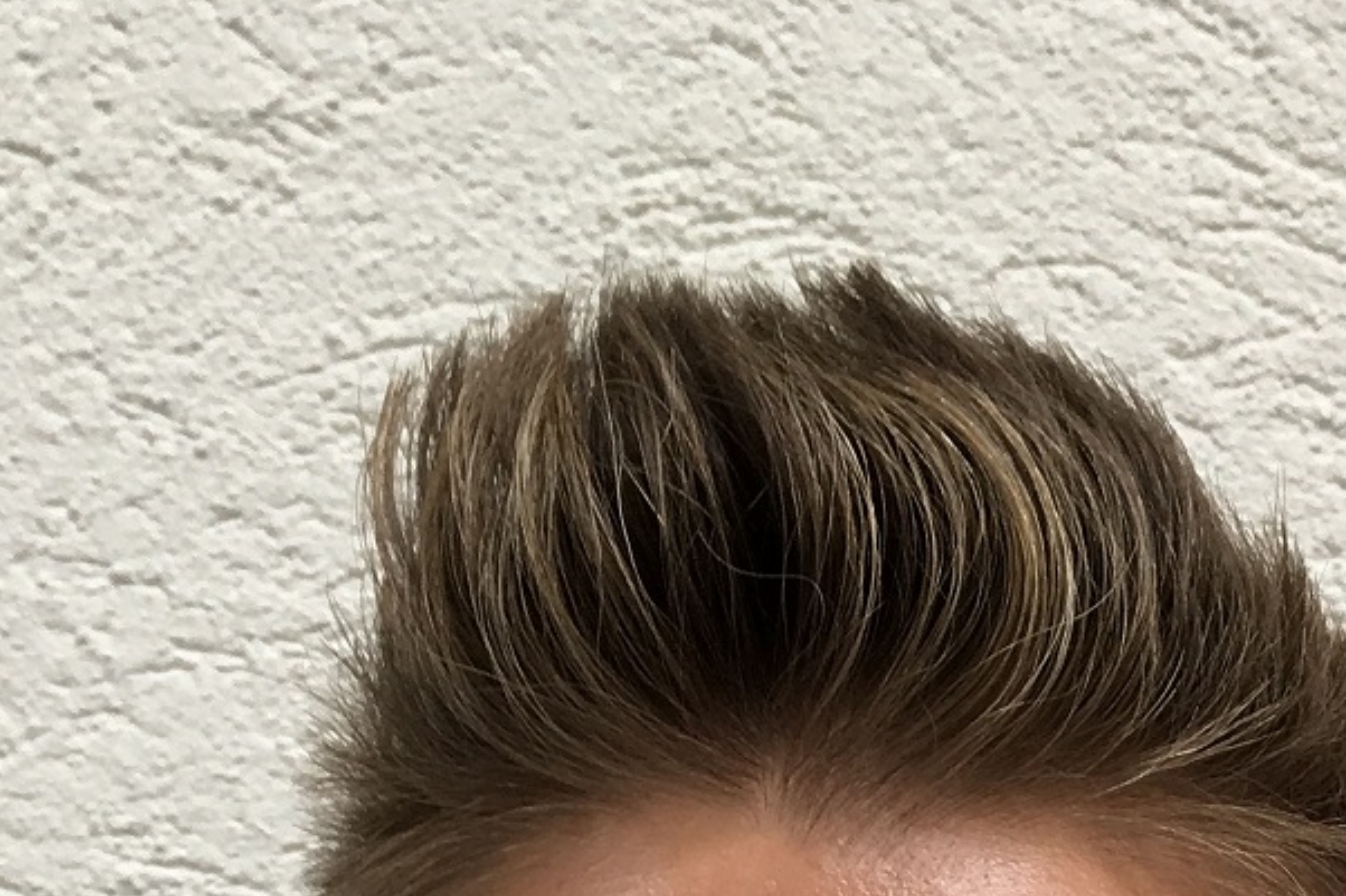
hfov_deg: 20.0
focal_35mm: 101
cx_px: 1060
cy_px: 2120
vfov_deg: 11.4
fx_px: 3775
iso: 32
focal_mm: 4.15
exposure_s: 1/50
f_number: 2.2
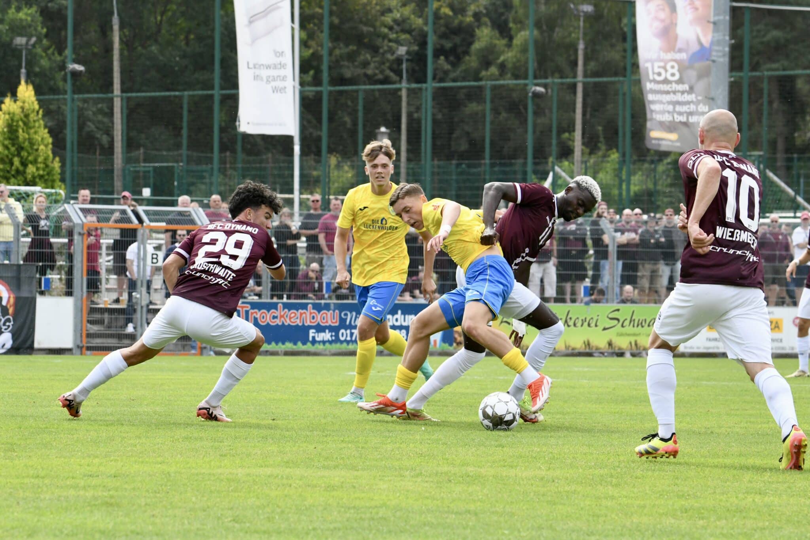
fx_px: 4049
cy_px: 270
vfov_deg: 7.6
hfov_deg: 11.4
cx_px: 405
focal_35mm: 180
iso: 2000
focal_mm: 180
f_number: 10
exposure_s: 1/1600
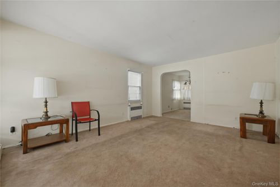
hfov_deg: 102.3
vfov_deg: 79.2
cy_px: 94
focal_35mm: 14
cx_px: 140
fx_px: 113
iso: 100
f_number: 11
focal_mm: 14.5
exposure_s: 1/2.5
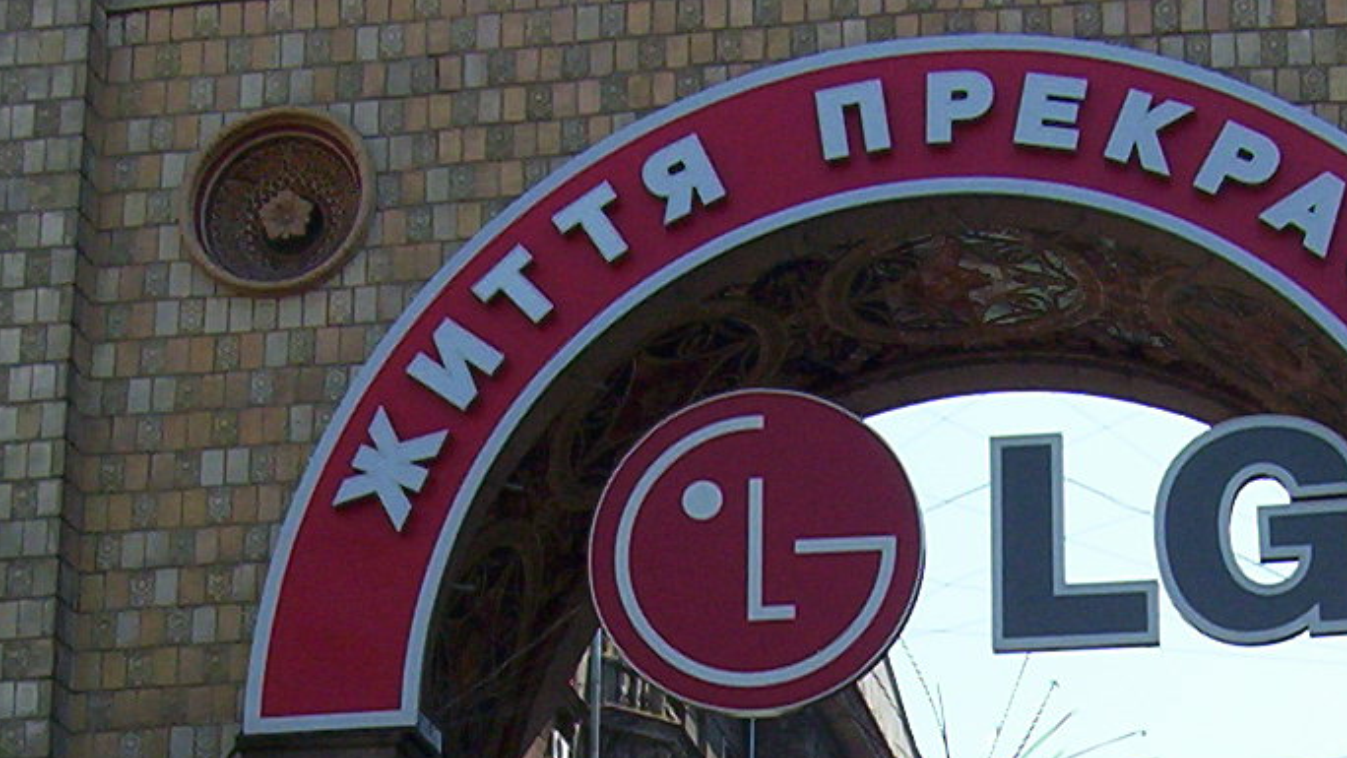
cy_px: 1101
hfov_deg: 19.0
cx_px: 977
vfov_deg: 10.5
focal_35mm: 112
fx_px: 4001
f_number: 5.17
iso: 100
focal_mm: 5.77
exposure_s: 1/525
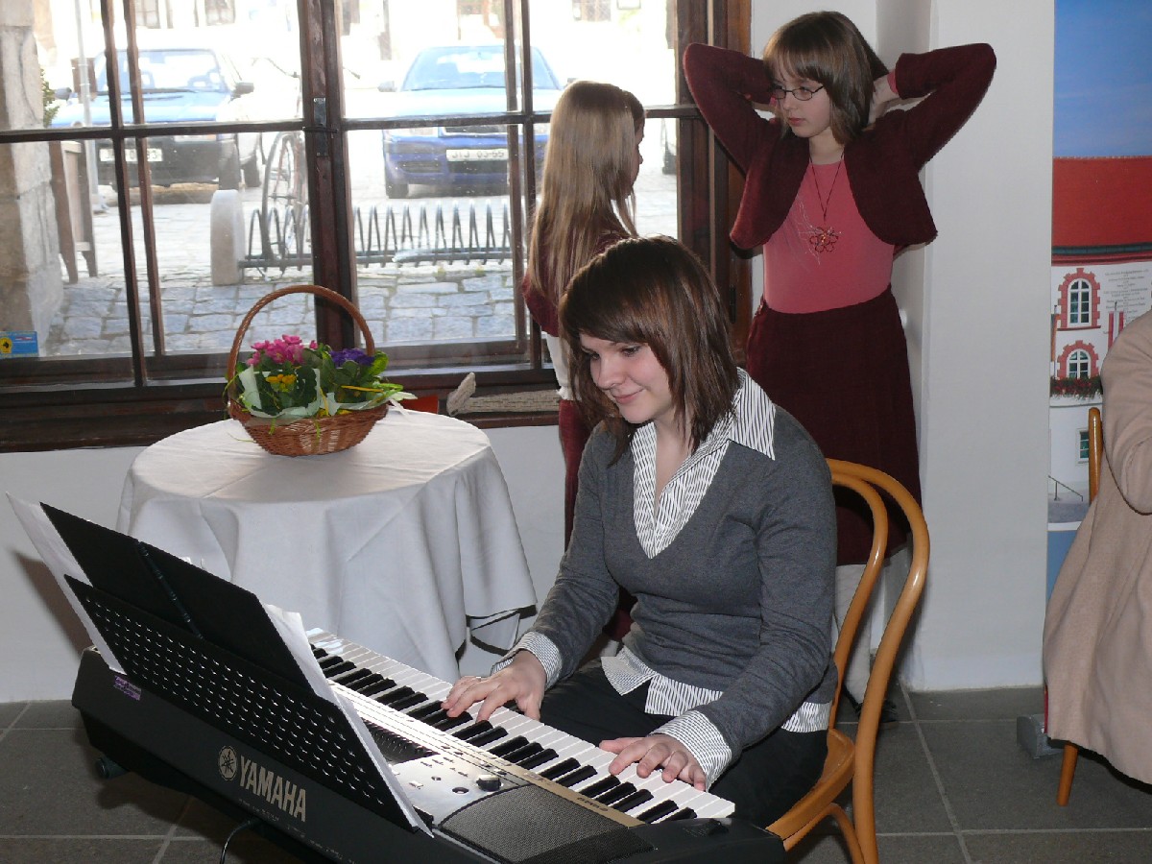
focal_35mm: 50
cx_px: 576
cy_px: 432
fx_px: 1664
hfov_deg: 38.2
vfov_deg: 29.1
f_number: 2.8
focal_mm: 9
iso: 100
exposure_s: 1/60
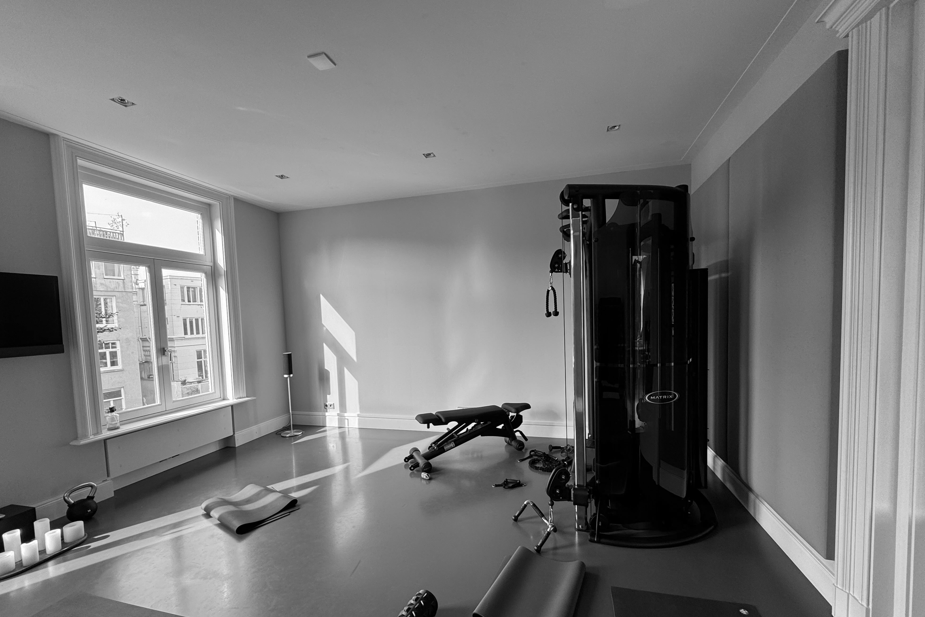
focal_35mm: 15
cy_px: 340
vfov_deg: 77.1
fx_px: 385
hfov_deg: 100.4
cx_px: 473
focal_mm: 2.22
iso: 50
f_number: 2.2
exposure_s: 1/99
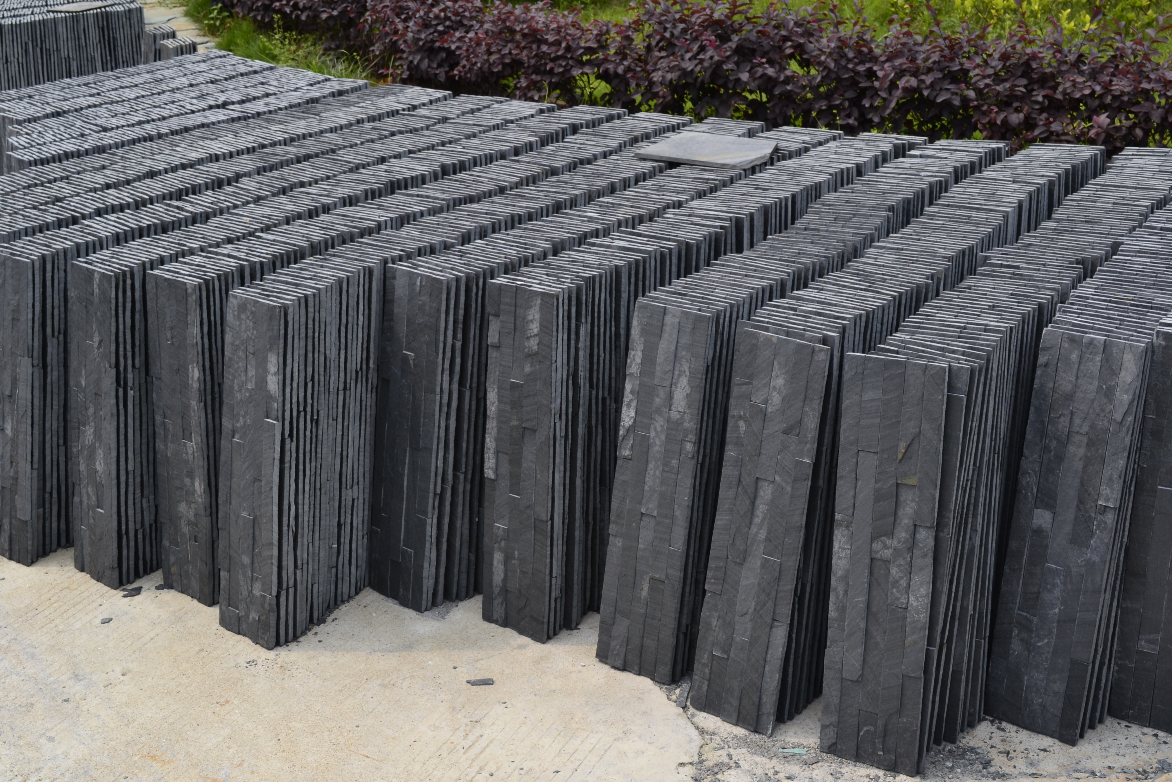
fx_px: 1614
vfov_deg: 27.2
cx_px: 580
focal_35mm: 50
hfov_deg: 39.9
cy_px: 427
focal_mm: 29
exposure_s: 1/250
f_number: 10
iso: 400
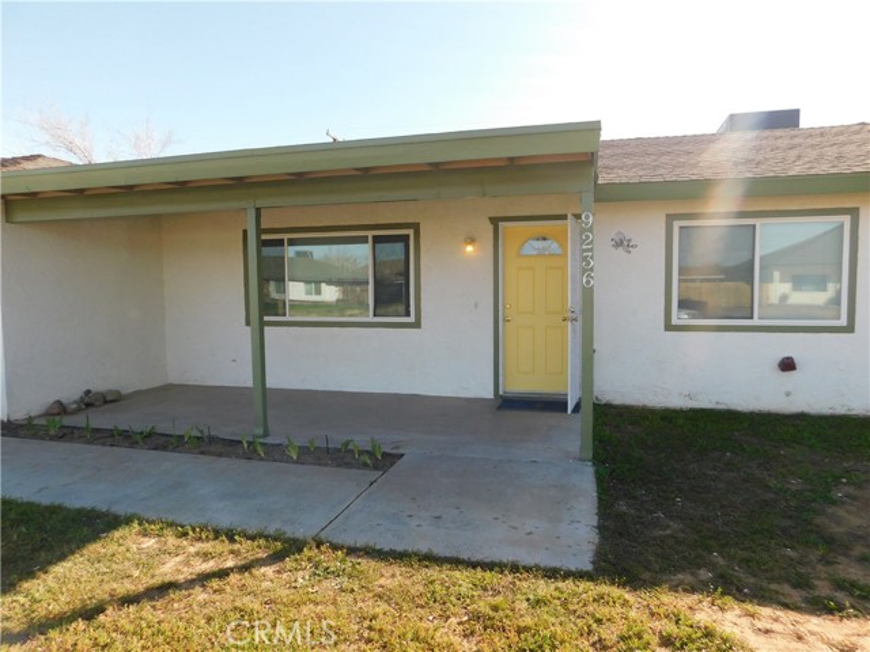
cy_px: 326
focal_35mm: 23
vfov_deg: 58.9
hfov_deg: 73.9
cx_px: 435
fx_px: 578
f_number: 3
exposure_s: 1/640
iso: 125
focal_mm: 4
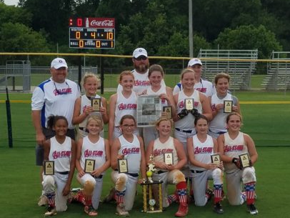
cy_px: 106
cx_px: 145
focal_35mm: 28
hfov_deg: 63.4
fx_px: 235
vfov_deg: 49.8
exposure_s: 1/884
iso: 50
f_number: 1.7
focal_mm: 4.2
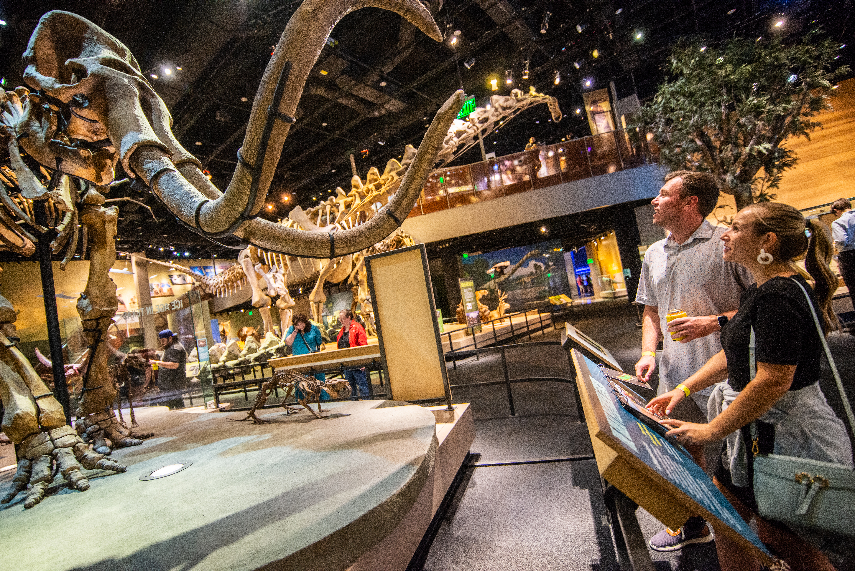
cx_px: 428
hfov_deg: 96.7
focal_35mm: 16
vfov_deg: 73.8
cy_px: 286
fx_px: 380
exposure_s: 1/160
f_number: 2.8
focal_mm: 16
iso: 2000
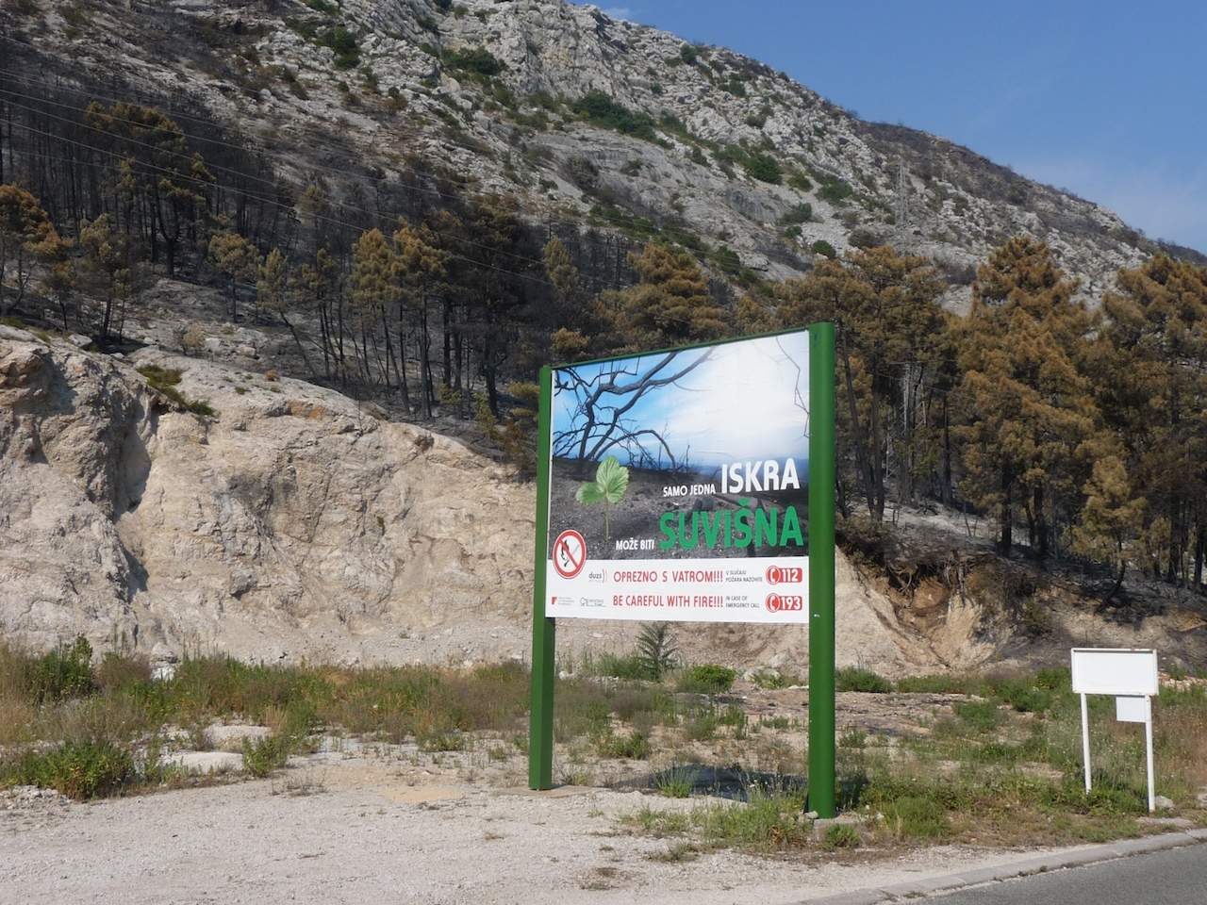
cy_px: 452
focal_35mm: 43
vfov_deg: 33.6
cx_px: 604
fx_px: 1499
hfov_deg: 43.9
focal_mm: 7.1
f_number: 10
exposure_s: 1/250
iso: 100
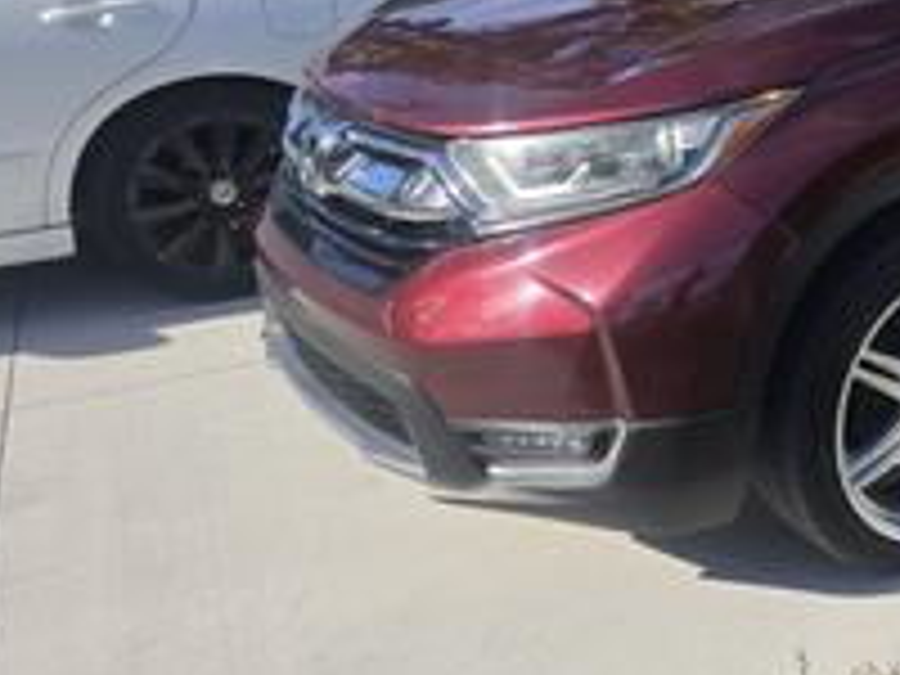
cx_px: 1004
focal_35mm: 58
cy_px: 108
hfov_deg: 29.7
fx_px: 1508
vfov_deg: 24.7
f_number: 1.7
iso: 12
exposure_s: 1/829
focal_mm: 6.3
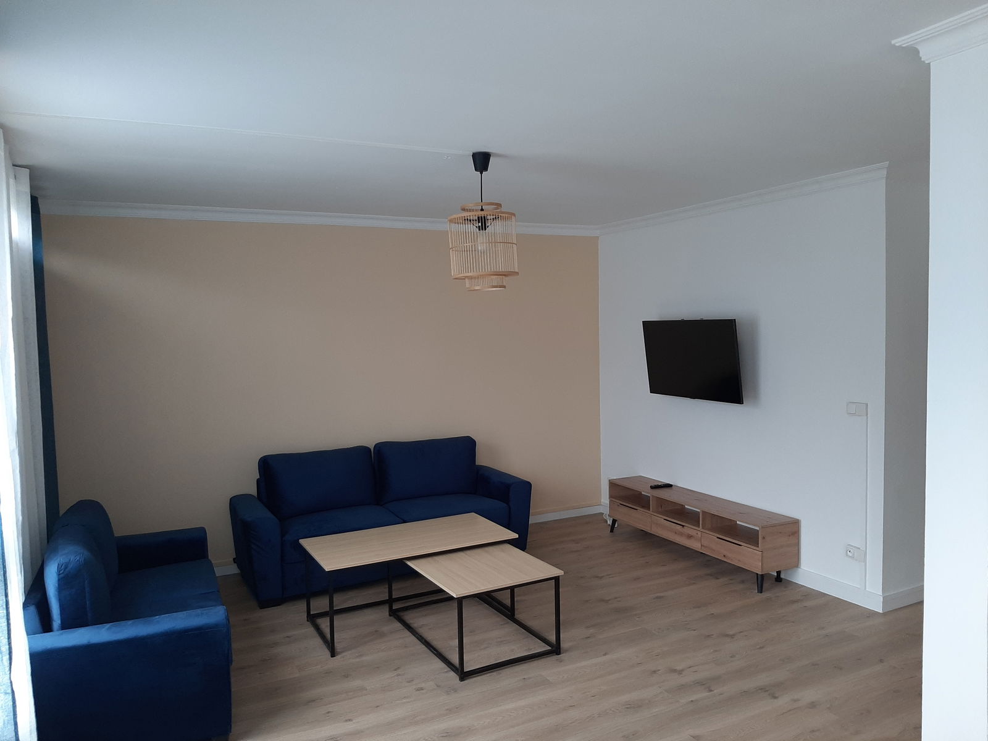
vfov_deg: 53.1
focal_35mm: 26
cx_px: 494
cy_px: 370
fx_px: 742
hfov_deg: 67.3
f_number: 1.7
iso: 64
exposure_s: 1/100
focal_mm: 3.93
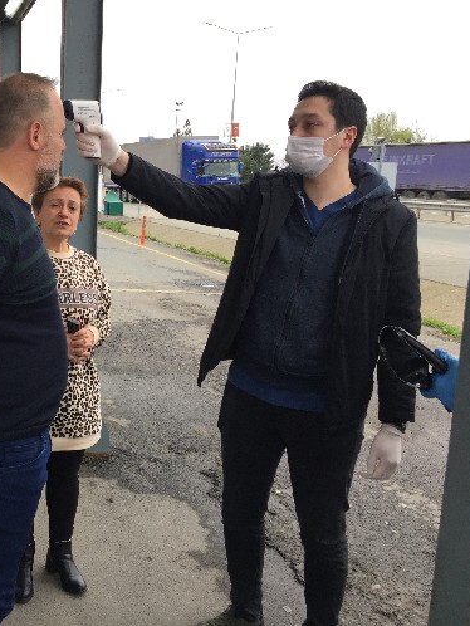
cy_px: 312
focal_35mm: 39
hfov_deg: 35.1
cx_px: 65
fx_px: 705
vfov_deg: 47.8
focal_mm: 4.15
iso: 32
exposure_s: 1/139
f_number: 2.2
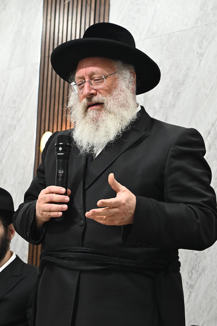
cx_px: 75
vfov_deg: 21.0
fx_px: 877
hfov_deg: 14.1
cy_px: 196
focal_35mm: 97
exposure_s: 1/160
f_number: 6.3
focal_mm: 70
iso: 2000
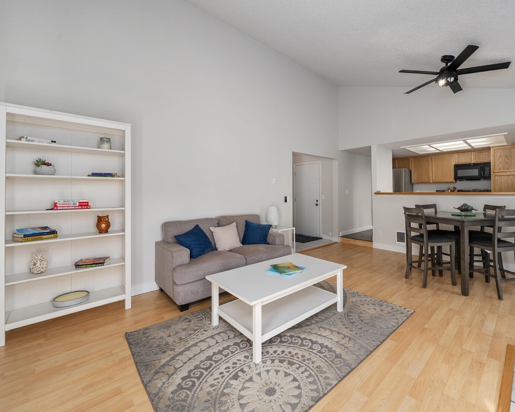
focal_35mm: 15
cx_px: 301
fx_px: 229
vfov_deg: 84.1
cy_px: 209
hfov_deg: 95.9
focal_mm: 13
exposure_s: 1/20
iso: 1000
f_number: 8
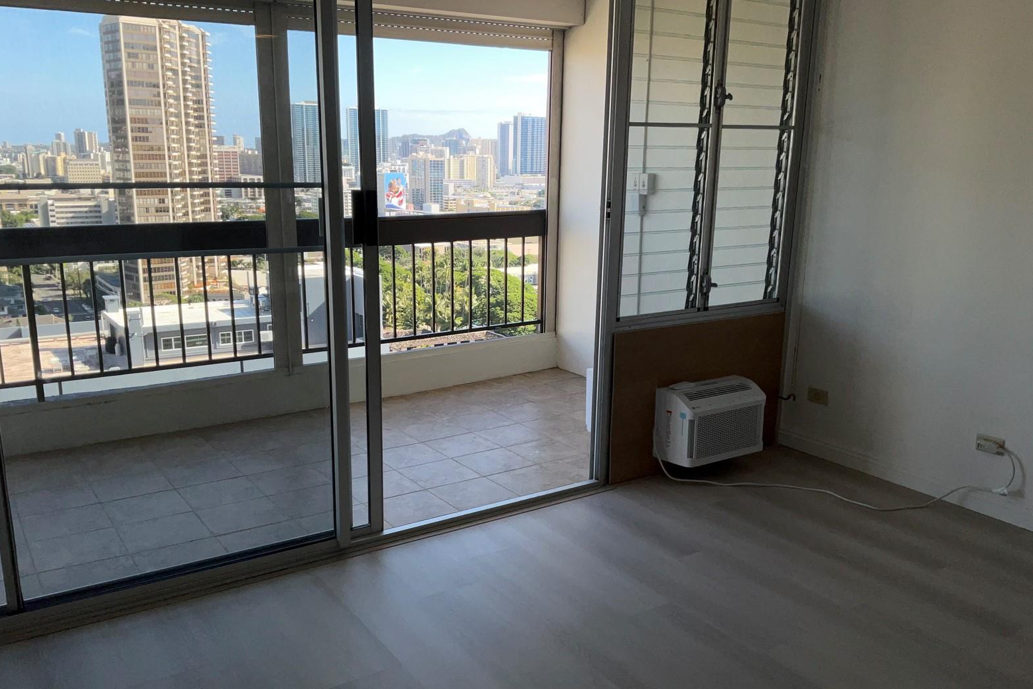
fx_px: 889
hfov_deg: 60.3
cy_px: 378
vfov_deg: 42.3
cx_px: 507
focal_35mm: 31
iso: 16
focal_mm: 3
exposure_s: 1/816
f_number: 1.8
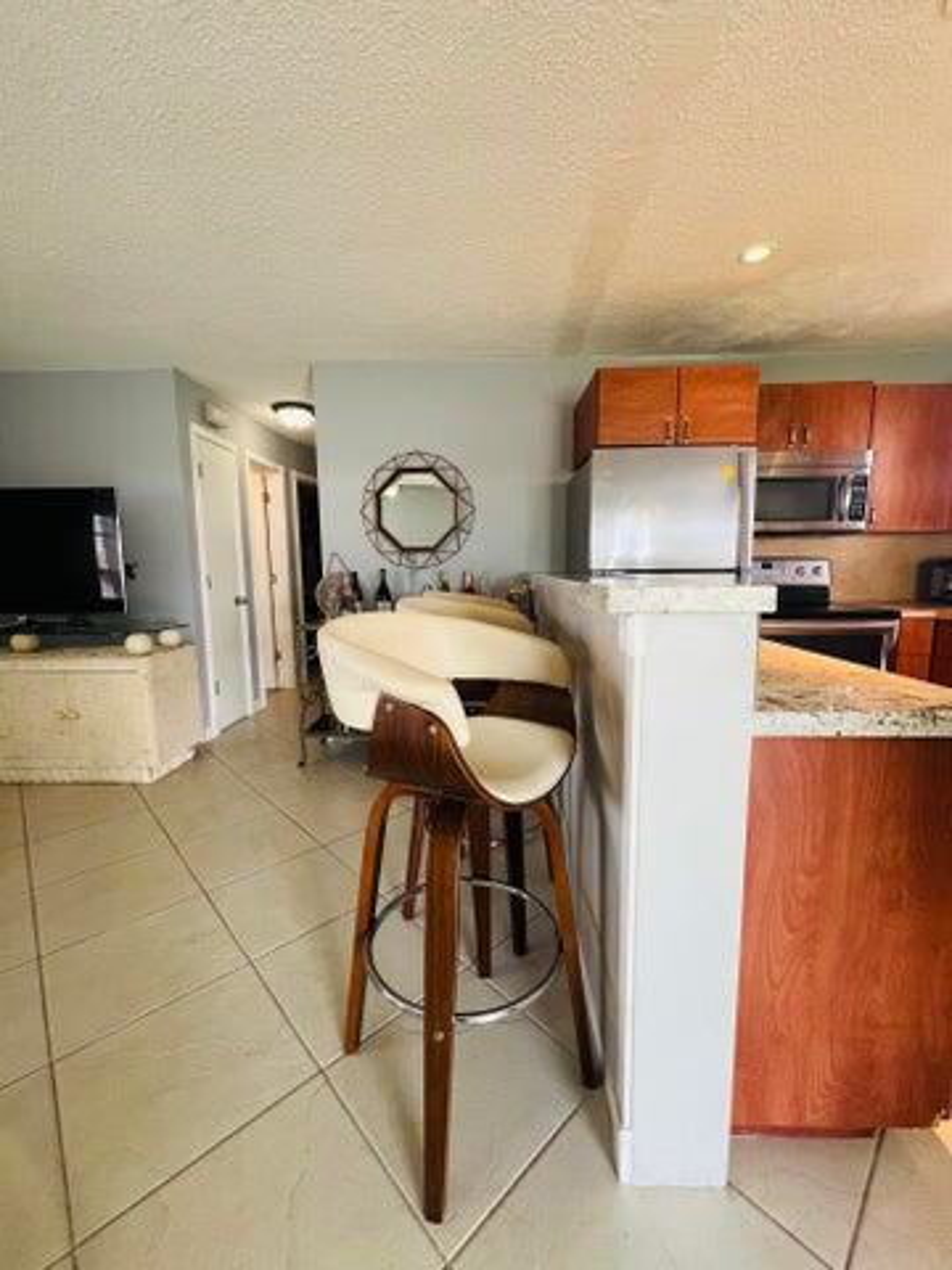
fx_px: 477
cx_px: 476
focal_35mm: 13
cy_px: 635
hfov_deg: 89.9
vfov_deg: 106.2
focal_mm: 1.57
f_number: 1.8
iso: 160
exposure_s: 1/60
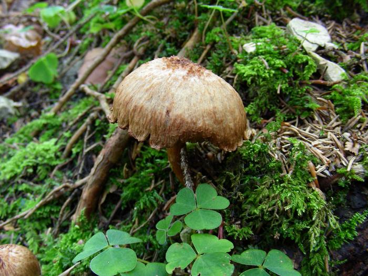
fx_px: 404
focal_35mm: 38
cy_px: 138
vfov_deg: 37.7
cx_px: 184
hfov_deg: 49.0
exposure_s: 1/4.1
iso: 159
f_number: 3.5
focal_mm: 6.3
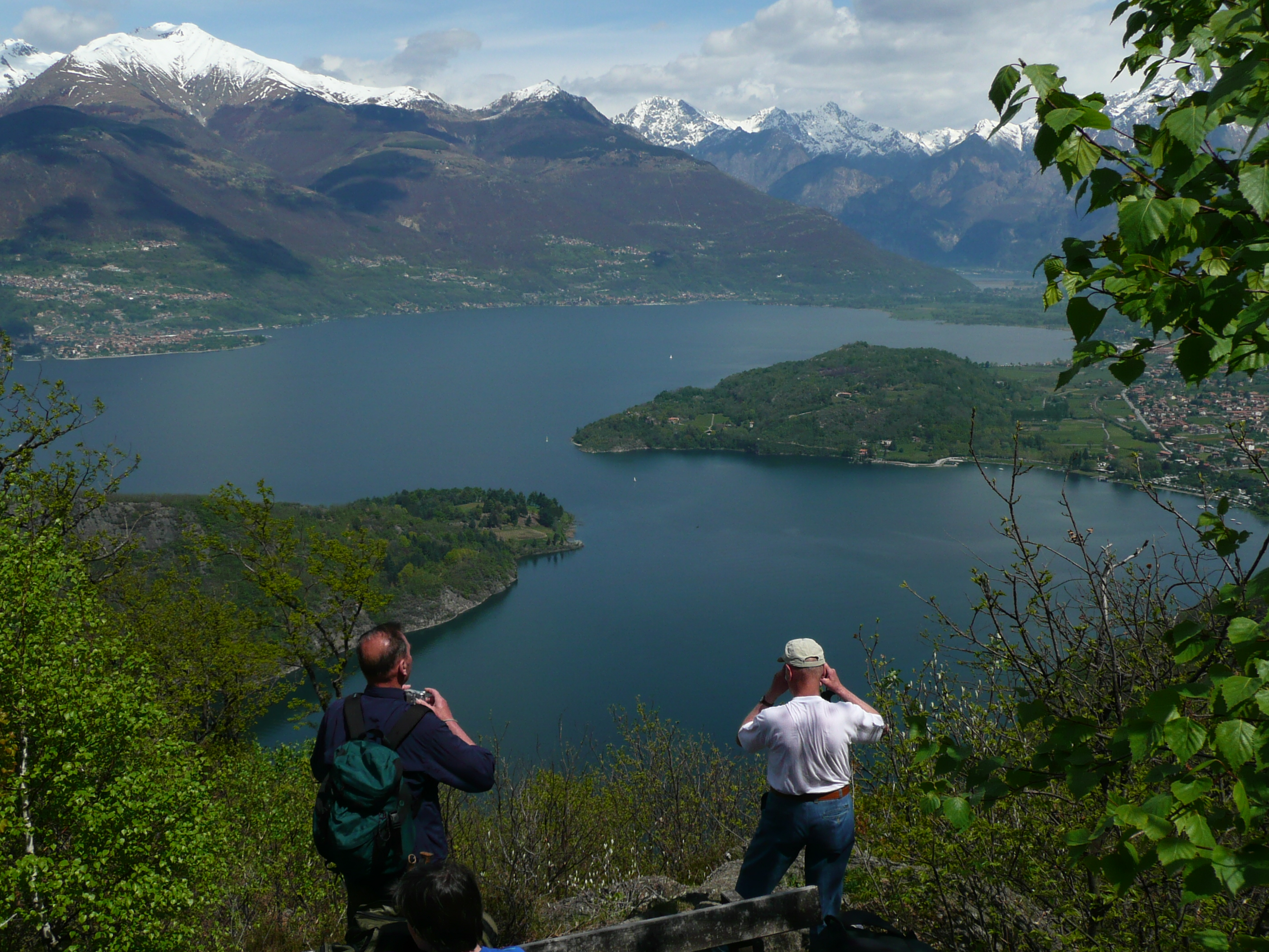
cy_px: 476
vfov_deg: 39.7
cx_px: 634
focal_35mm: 36
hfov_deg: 51.4
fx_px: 1320
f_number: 9
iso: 100
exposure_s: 1/320
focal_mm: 5.8
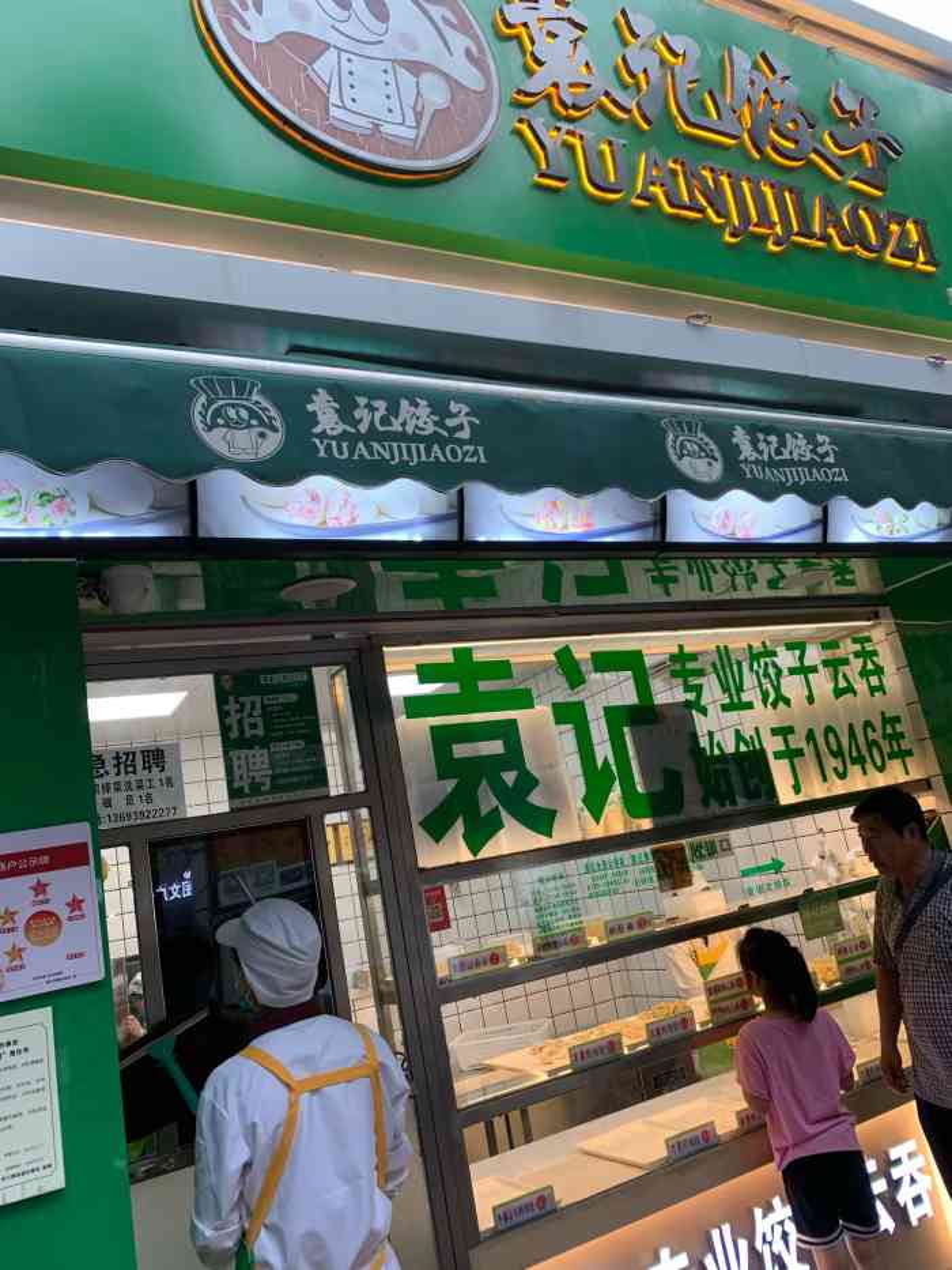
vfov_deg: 67.3
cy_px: 635
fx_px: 953
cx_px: 476
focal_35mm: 26
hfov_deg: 53.1
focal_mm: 4.25
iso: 50
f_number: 1.8
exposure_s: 1/100
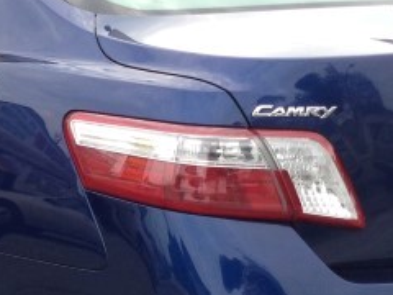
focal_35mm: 141
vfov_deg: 10.5
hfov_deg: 13.9
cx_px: 95
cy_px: 202
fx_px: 1601
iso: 50
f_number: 2.4
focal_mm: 4.12
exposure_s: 1/224
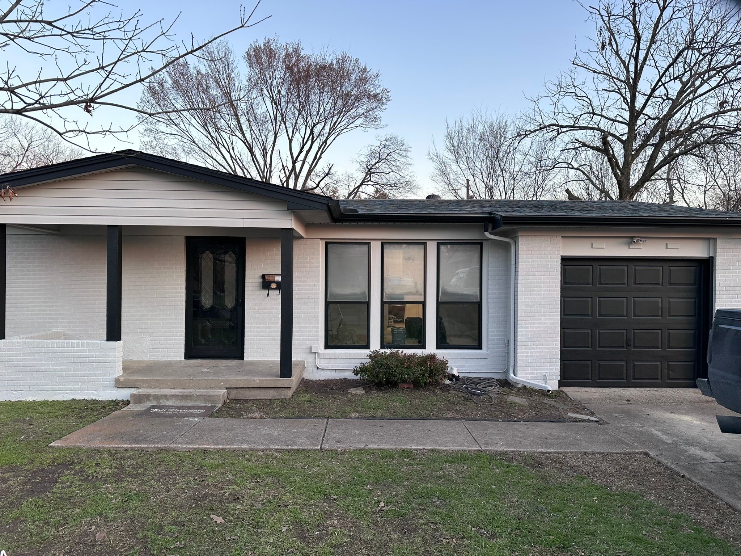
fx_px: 514
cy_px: 278
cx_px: 370
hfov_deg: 71.6
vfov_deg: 56.8
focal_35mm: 24
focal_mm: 6.86
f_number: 1.78
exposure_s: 1/122
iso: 50
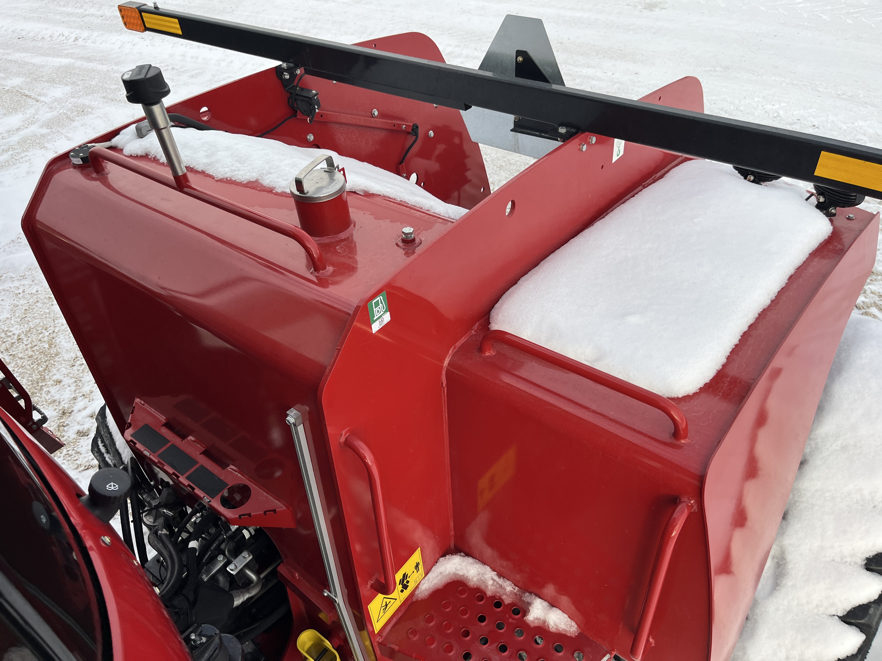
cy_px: 330
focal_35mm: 26
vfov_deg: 53.1
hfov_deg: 67.3
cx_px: 441
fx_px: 662
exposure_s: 1/761
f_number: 1.6
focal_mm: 5.1
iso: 50
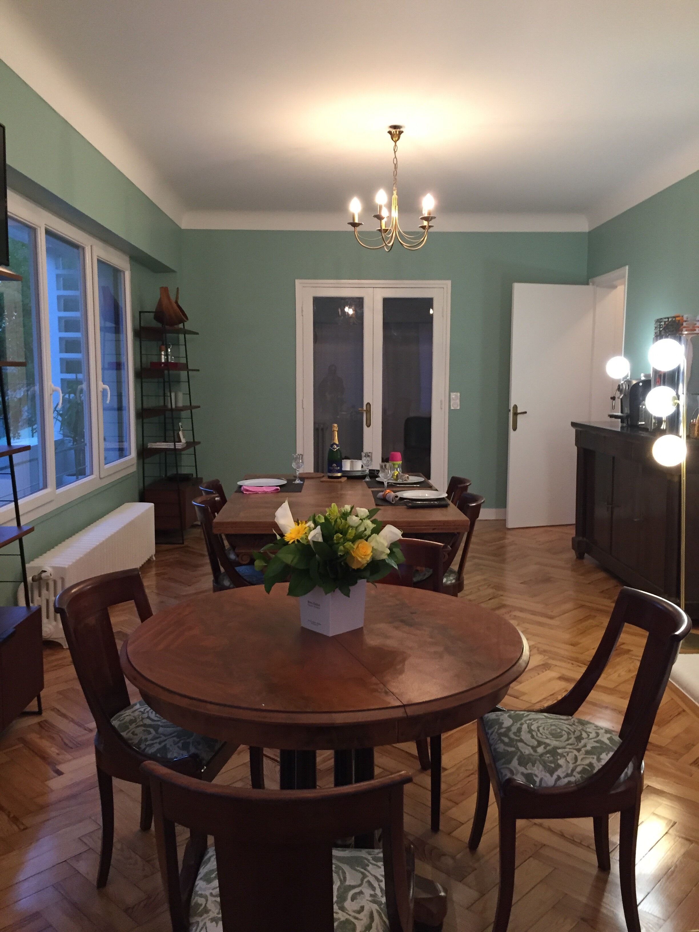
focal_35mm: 29
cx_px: 350
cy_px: 466
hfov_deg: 48.2
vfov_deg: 61.7
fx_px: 781
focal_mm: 4.15
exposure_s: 1/33
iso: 200
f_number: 2.2
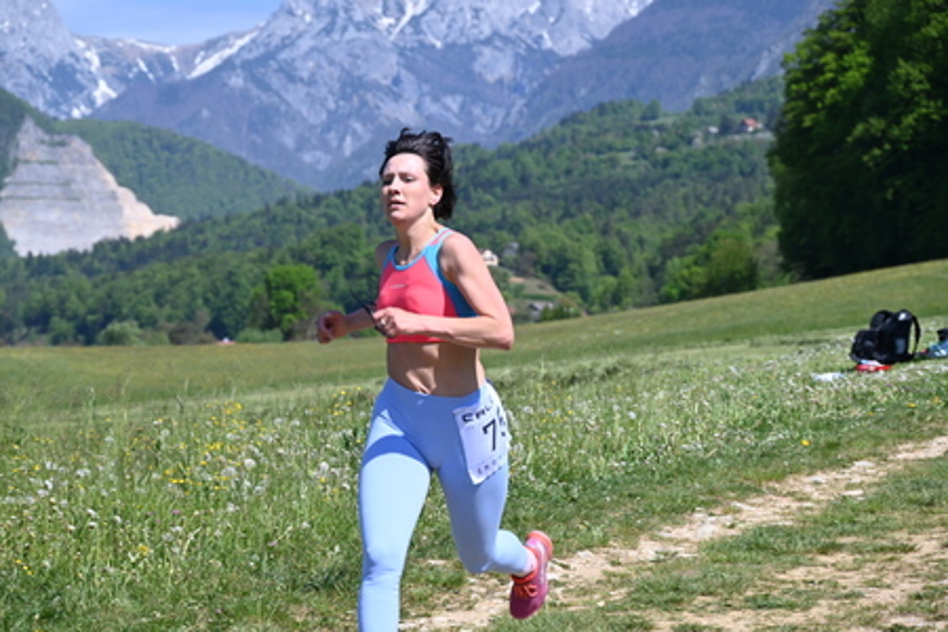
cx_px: 474
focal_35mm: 115
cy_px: 316
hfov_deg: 17.8
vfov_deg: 11.9
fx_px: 3028
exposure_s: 1/400
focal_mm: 115
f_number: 7.1
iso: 100
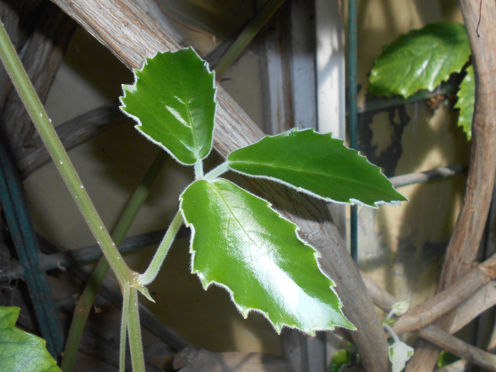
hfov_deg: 60.0
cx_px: 248
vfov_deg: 46.8
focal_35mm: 30
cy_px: 186
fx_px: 430
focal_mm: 5.1
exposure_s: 1/160
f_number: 8.5
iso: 200
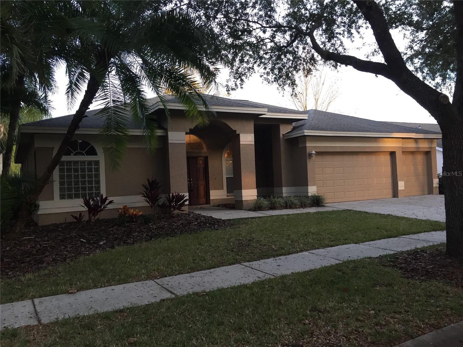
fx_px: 388
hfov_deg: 61.7
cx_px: 232
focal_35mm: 29
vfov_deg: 48.2
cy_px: 174
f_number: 2.2
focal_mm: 4.15
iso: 32
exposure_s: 1/30
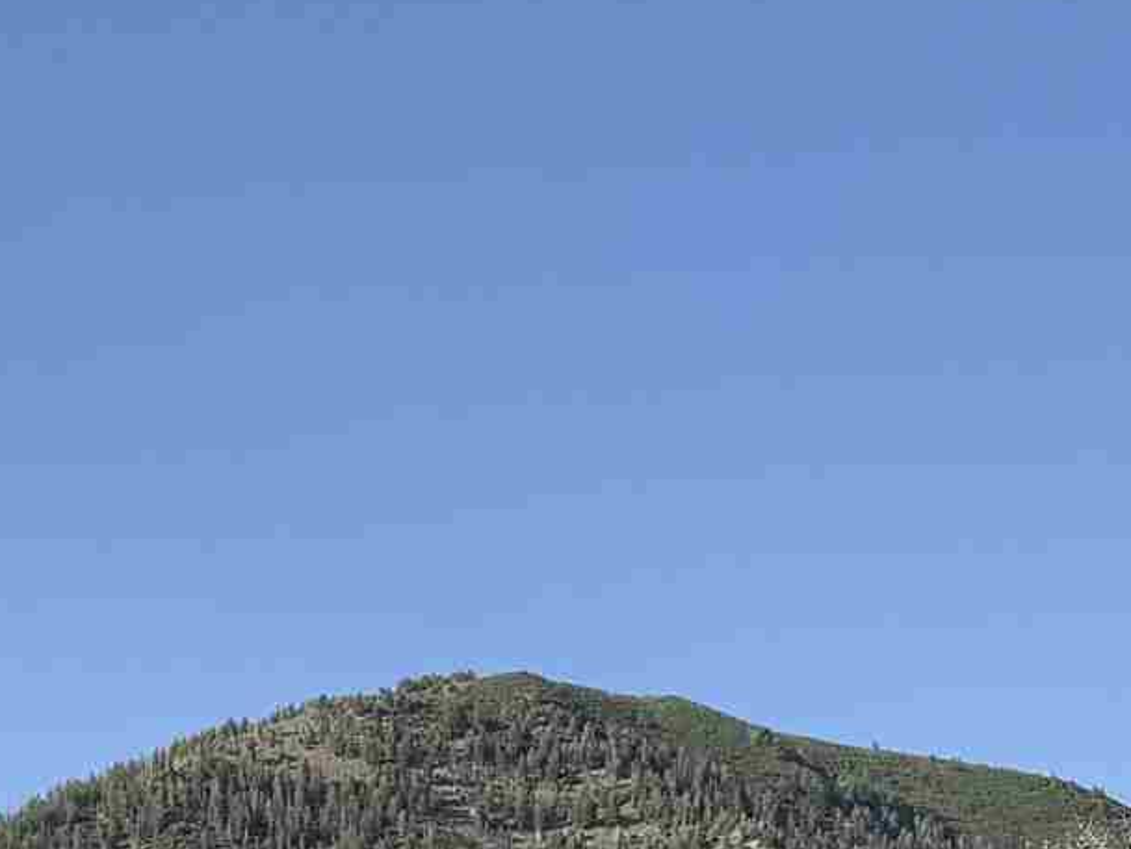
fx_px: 3954
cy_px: 1698
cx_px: 602
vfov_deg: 11.1
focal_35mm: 121
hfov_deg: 16.3
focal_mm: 6.76
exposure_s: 1/2611
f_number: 1.78
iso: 80
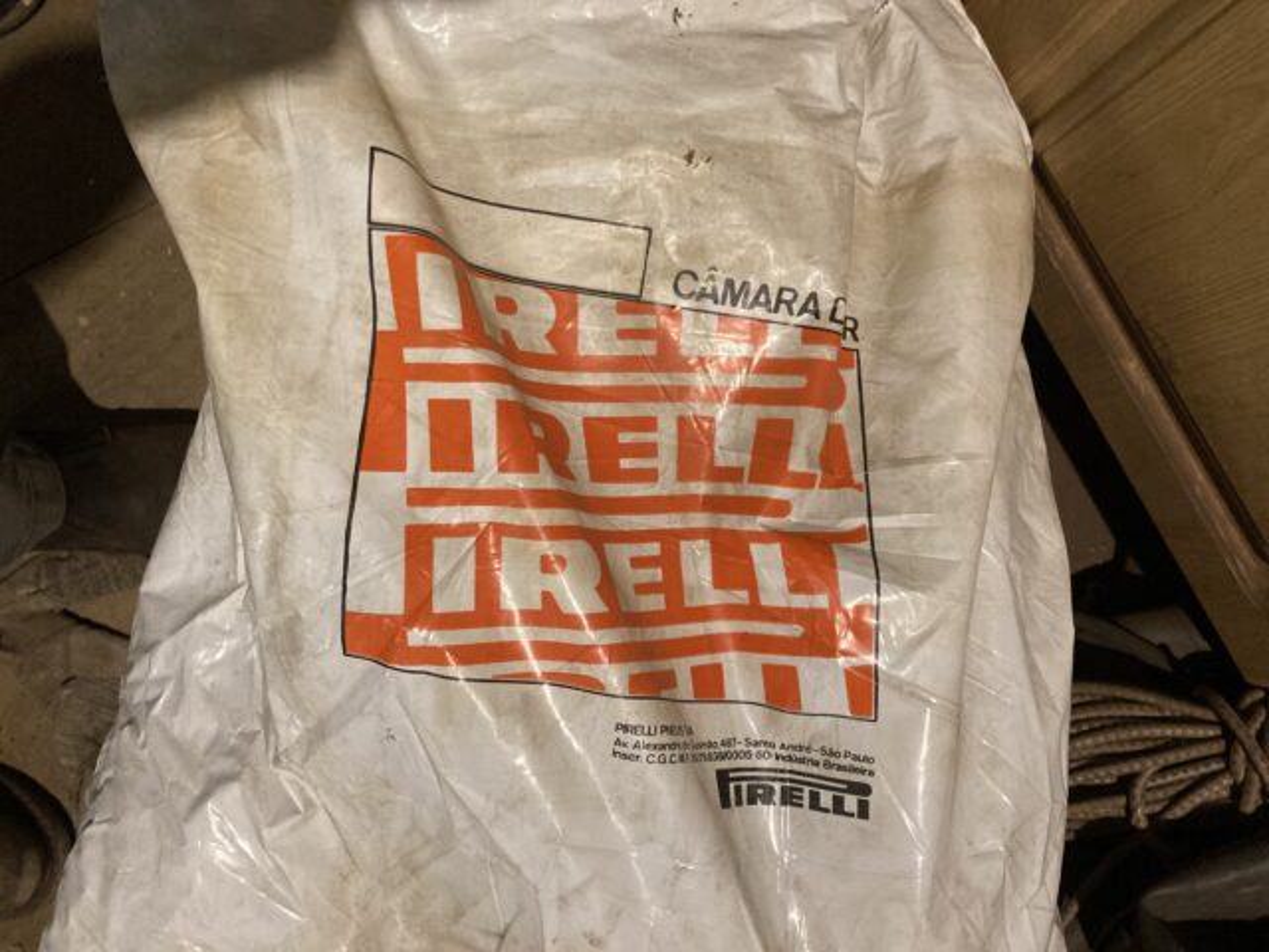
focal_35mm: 28
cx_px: 634
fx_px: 1026
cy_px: 476
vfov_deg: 49.7
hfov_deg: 63.4
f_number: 1.8
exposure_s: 1/33
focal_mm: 3.99
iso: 400
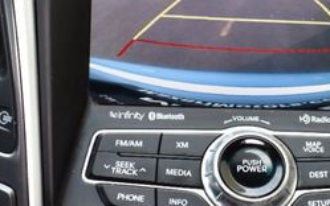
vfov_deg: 11.1
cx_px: 280
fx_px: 1062
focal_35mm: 118
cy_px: 81
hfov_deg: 17.5
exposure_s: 1/50
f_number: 8
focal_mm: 30
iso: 400
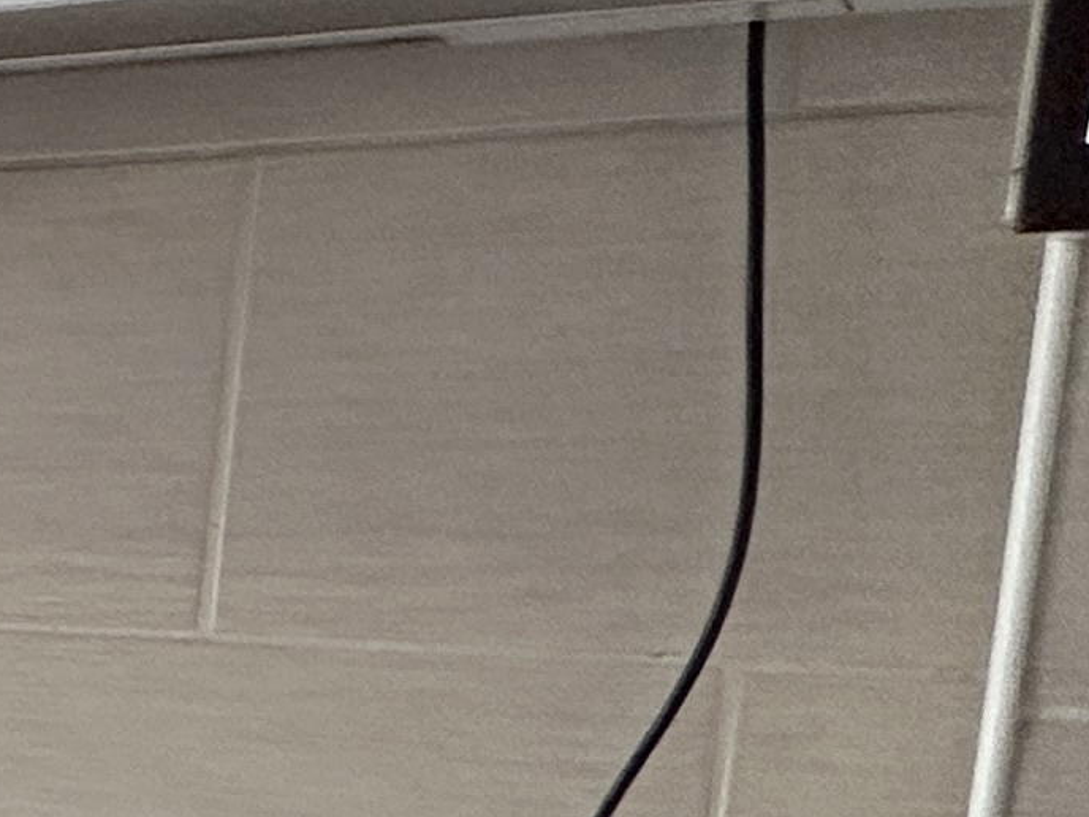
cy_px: 744
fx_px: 2580
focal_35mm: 82
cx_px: -1744
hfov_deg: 13.6
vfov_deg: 17.7
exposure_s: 1/99
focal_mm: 2.22
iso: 200
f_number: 2.2
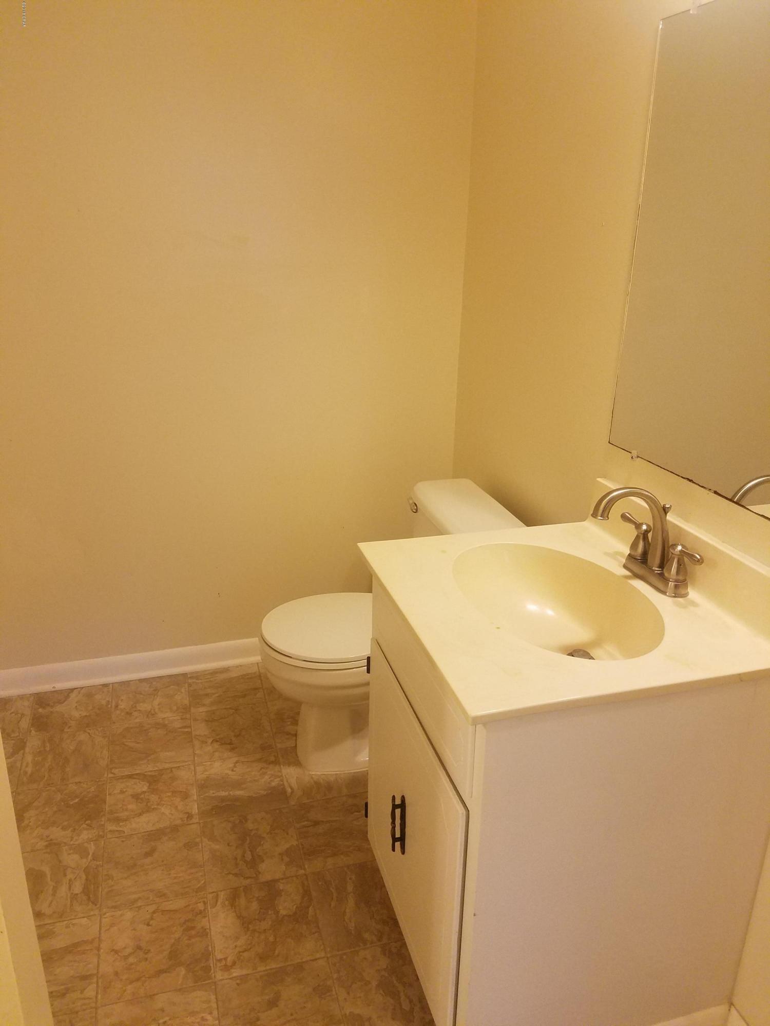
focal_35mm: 26
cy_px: 513
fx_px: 771
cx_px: 385
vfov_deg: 67.3
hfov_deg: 53.1
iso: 200
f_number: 1.7
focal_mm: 4.2
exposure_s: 1/60
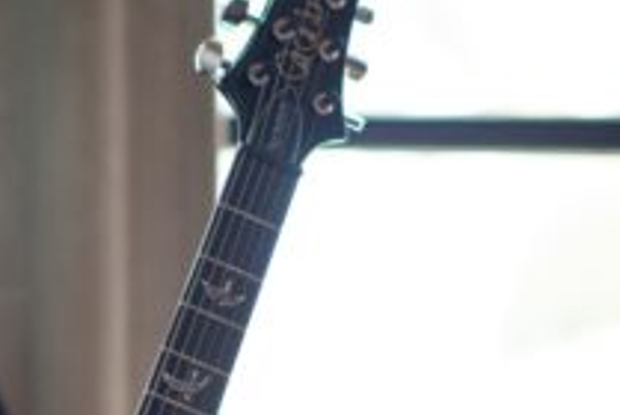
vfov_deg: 4.8
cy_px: 568
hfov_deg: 7.2
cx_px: -214
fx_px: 4881
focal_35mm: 283
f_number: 1.4
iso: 500
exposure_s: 1/160
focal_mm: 85
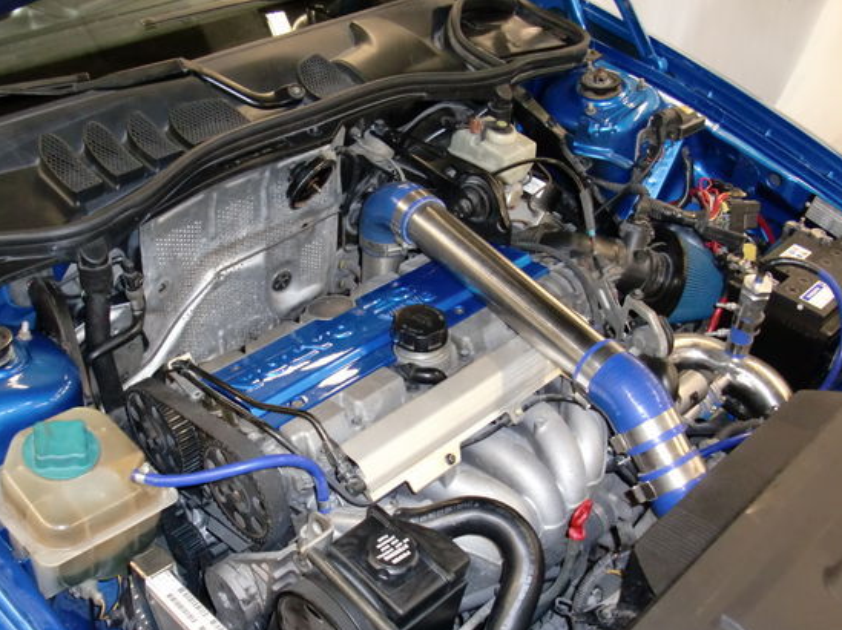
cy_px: 366
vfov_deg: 34.2
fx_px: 1021
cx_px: 388
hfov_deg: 44.8
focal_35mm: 42
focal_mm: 6.3
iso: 400
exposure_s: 1/60
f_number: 2.8
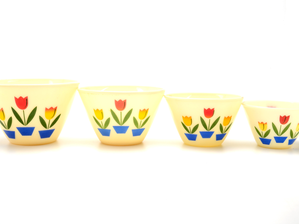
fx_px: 397
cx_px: 147
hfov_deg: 41.2
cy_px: 112
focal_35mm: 46
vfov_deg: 31.5
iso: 100
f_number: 22
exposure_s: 1/160
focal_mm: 28
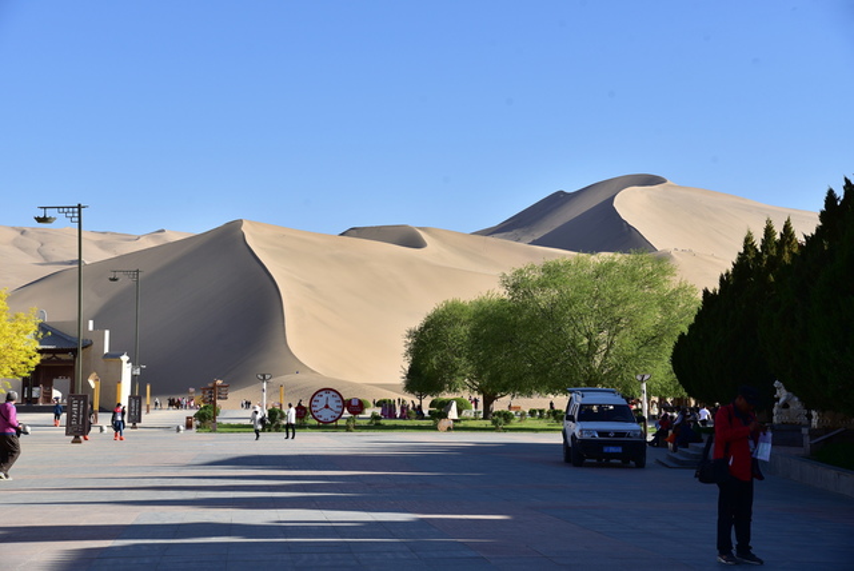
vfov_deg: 21.0
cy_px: 286
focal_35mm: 65
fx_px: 1543
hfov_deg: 30.9
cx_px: 427
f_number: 8
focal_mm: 65
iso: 100
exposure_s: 1/250
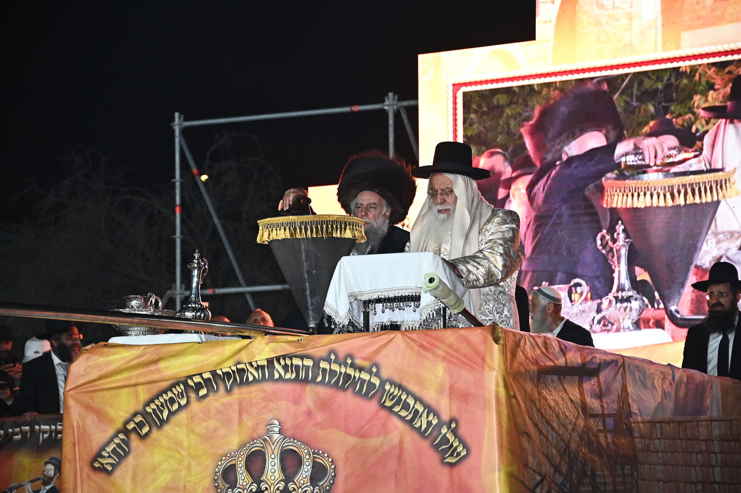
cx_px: 370
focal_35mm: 112
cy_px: 246
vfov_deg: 12.2
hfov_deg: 18.3
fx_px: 2304
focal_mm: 112
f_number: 5.3
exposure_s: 1/160
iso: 1600
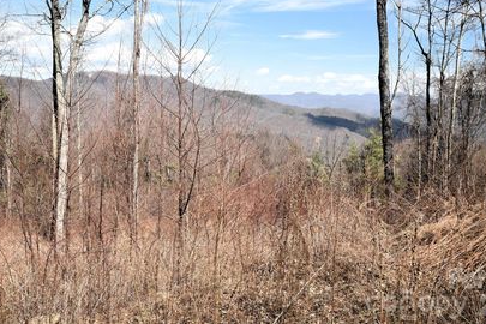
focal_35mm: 37
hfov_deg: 51.9
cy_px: 125
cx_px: 242
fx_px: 499
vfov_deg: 35.8
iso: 320
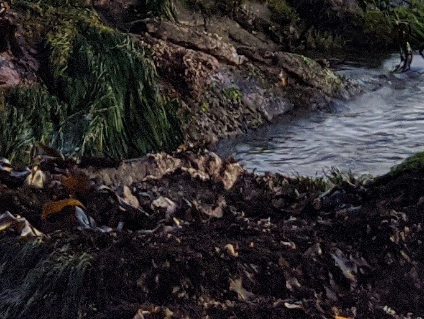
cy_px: -374
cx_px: 342
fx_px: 1813
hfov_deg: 13.3
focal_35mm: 148
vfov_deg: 9.2
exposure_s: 1/39.7
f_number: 1.73
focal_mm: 4.38
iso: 58
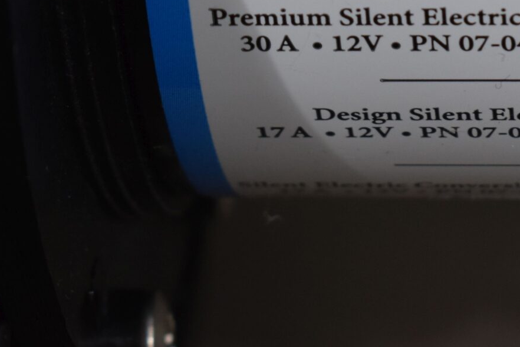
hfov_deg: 8.5
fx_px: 3458
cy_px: -147
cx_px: 605
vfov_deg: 5.7
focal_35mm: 239
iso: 400
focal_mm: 55
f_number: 8
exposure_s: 1/60
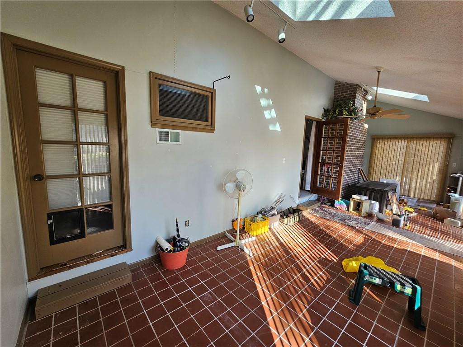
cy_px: 174
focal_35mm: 13
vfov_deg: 89.9
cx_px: 232
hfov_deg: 106.2
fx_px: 174
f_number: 2.2
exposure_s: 1/77.4
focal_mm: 2.2
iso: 125
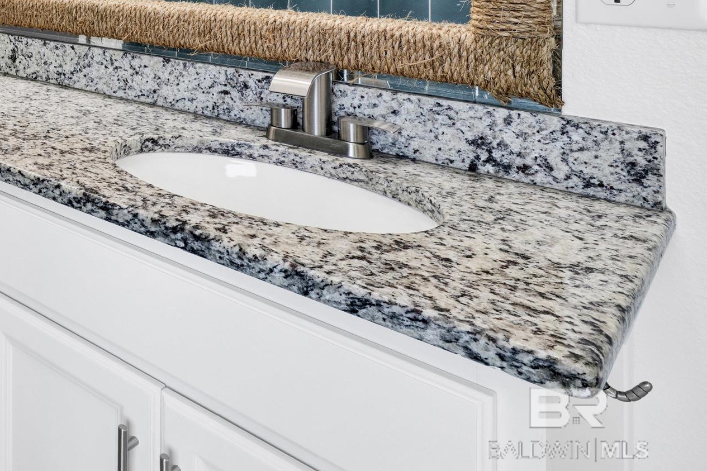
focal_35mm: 34
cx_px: -150
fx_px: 668
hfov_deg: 39.4
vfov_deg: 33.2
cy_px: -66
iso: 400
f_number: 11
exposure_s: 1/15
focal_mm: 14
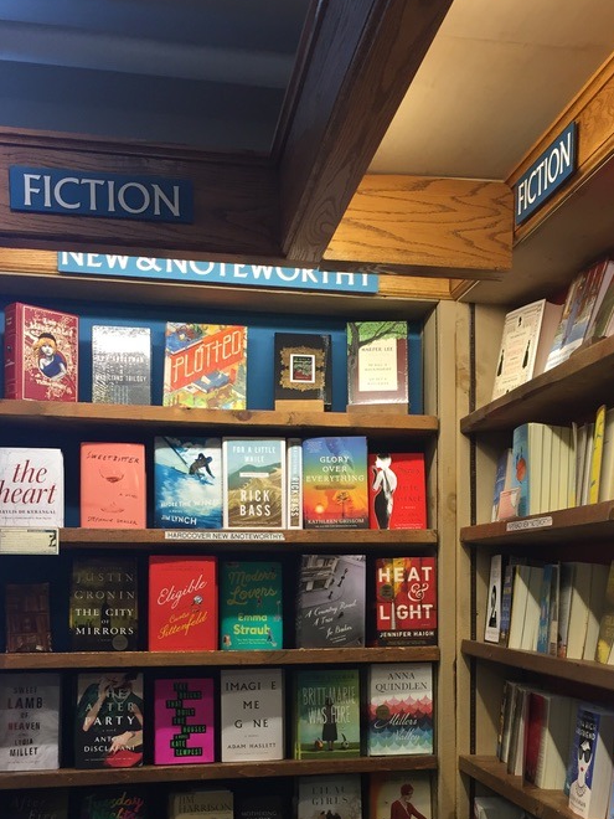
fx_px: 1064
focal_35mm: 45
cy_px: 597
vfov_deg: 41.1
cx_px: 414
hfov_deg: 31.9
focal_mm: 4.15
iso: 32
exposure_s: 1/30
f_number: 2.2
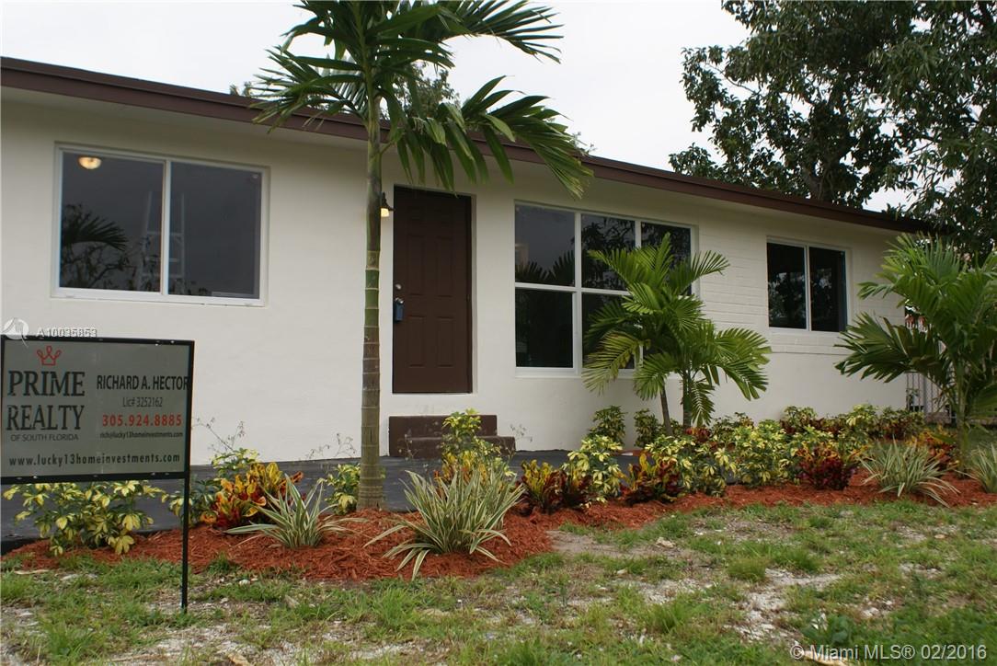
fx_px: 997
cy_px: 333
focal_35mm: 36
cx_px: 498
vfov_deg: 36.9
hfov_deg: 53.1
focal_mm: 24
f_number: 5.6
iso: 100
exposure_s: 1/320
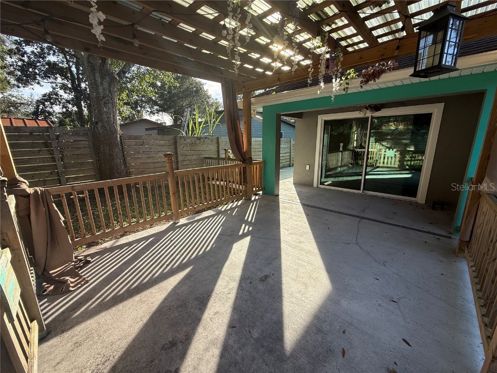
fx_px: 201
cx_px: 248
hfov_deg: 102.1
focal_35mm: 14
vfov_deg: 85.7
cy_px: 186
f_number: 2.2
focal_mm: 2.22
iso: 64
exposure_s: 1/436
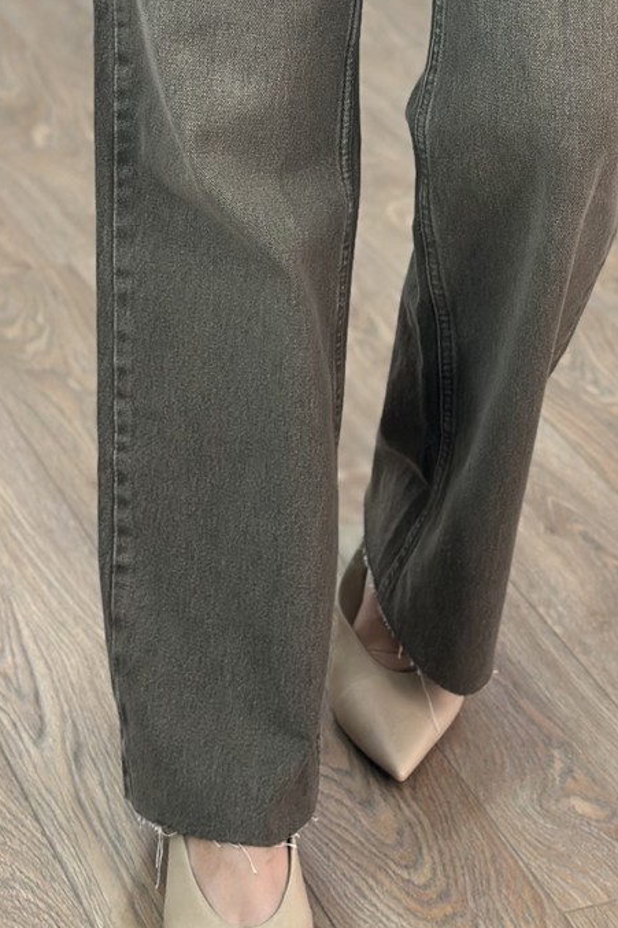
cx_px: 445
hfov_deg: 11.6
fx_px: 3040
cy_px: 30
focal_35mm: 118
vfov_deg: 17.0
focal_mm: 6.86
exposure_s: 1/100
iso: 64
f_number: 1.78
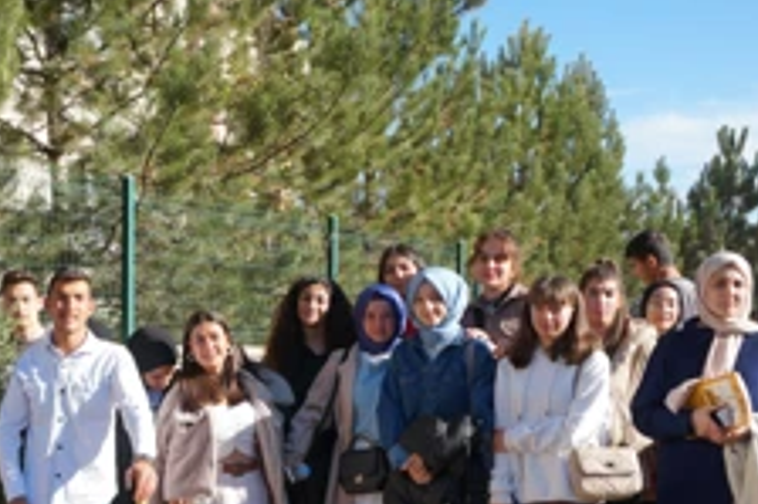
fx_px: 1241
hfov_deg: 33.3
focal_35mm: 59
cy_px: 435
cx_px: 196
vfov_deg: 22.5
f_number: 5
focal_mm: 20
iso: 100
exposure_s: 1/320
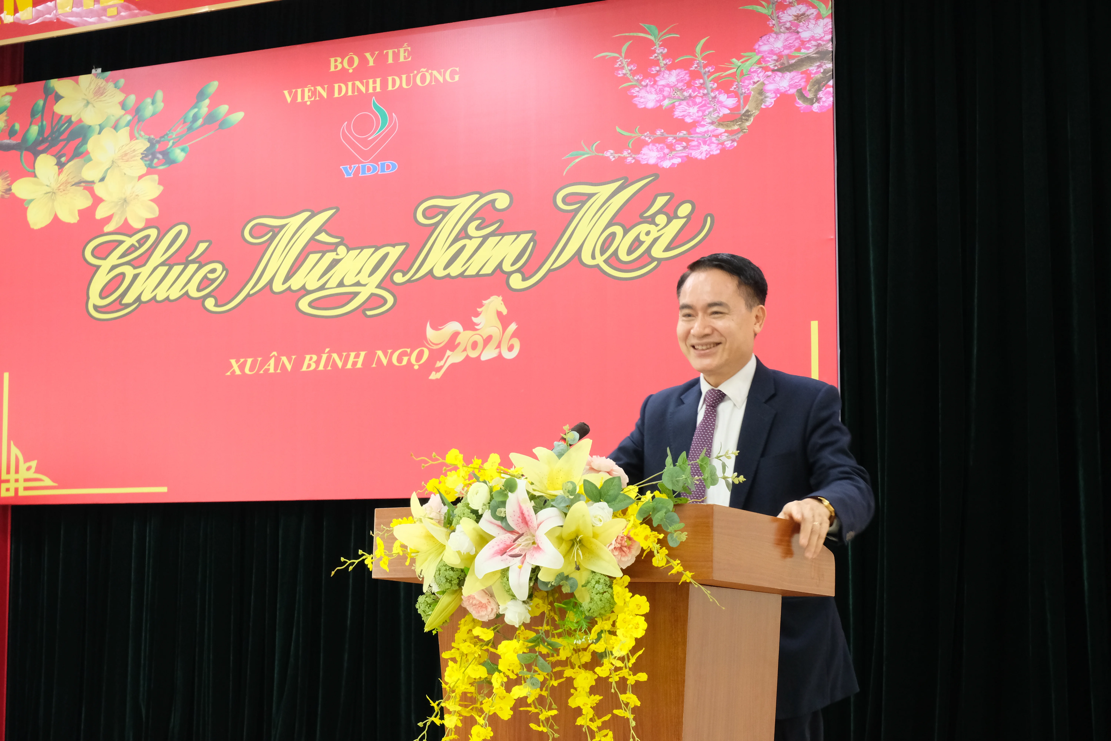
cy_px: 370
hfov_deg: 29.7
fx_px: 2098
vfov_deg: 20.0
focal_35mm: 68
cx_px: 556
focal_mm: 45
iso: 3200
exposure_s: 1/30
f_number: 5.6
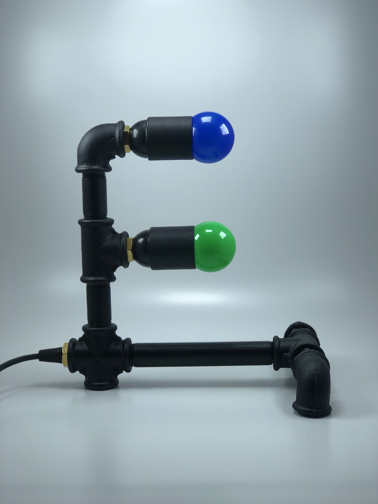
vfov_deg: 33.8
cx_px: 189
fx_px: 830
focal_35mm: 57
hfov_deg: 25.7
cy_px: 252
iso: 20
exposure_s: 1/118
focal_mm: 6.6
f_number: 2.8
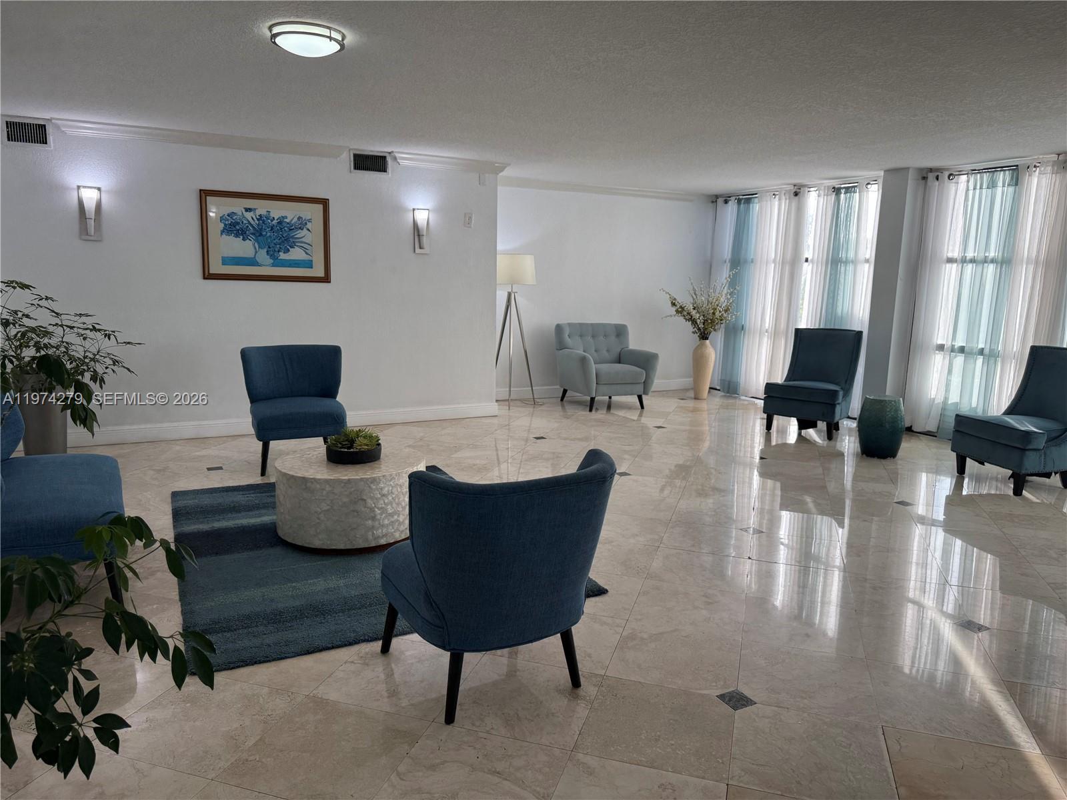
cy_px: 400
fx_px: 740
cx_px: 534
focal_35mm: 24
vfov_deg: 56.8
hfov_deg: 71.6
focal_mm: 6.76
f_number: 1.78
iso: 100
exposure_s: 1/514
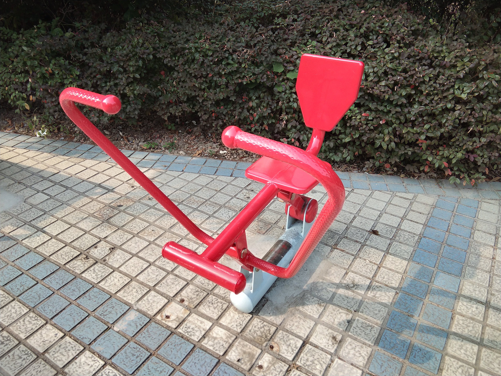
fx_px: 449
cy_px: 188
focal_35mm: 31
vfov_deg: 45.4
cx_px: 250
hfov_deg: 58.4
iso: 50
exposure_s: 1/197
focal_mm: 3.69
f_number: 2.2
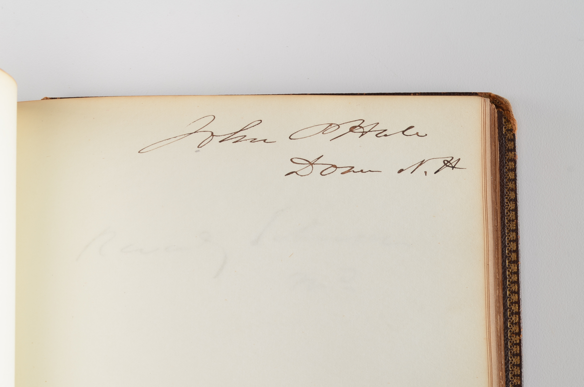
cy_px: 194
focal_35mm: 63
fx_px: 1020
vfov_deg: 21.5
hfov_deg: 32.0
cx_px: 292
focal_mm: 42
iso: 100
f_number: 9
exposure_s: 1/100
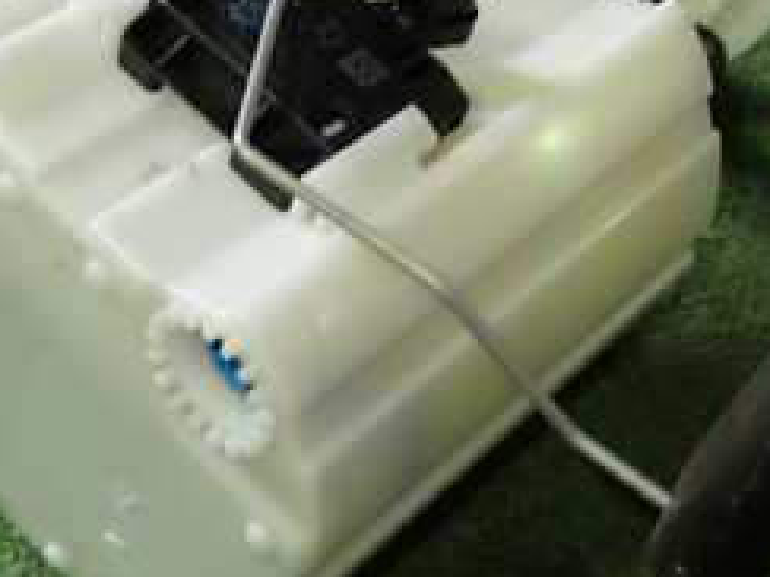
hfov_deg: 26.3
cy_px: 139
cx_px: 440
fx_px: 1645
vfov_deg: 19.7
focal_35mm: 74
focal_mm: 5.4
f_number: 2.3
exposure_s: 1/40
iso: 200
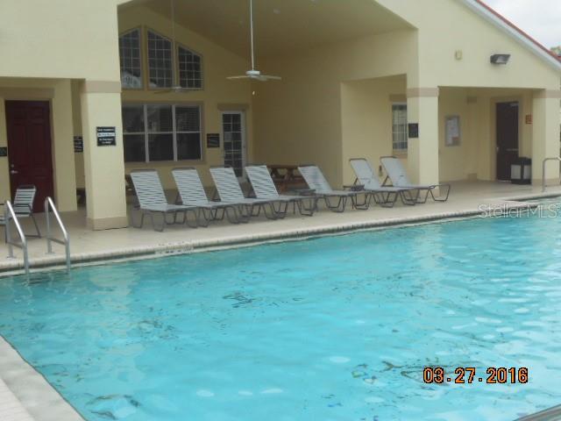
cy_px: 210
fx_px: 713
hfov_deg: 42.9
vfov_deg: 32.9
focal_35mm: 44
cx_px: 280
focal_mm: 7.8
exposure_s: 1/400
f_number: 4.5
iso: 80
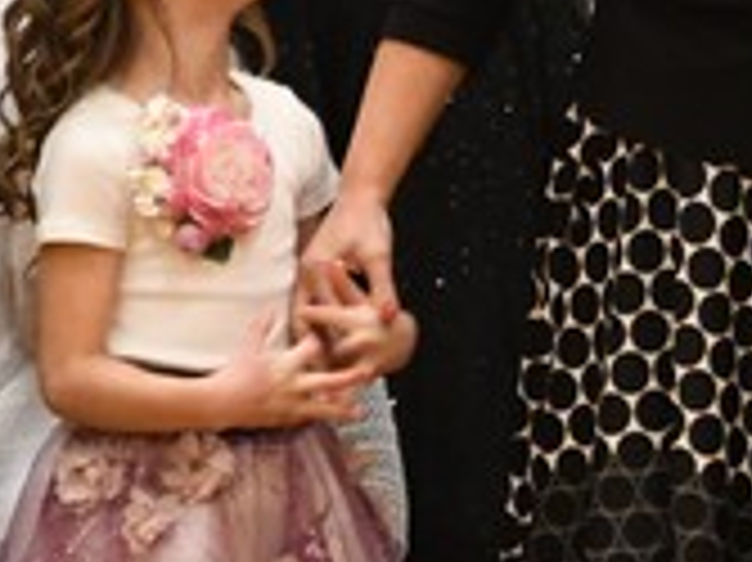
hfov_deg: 3.1
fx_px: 13872
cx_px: -153
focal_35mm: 639
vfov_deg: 2.3
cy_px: -106
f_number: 5.3
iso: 5000
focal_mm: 90
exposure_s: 1/60
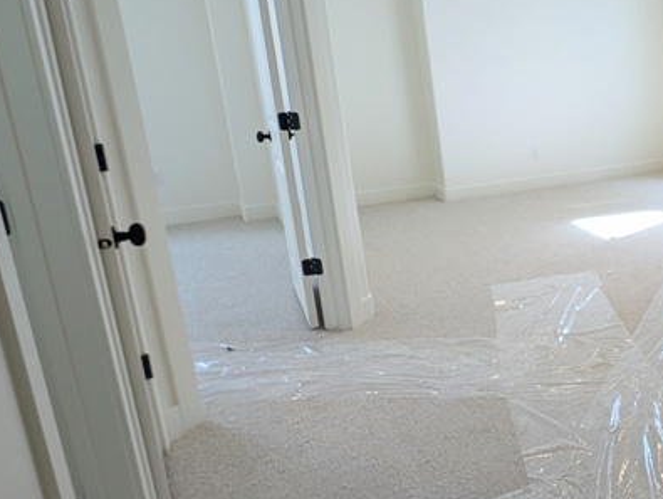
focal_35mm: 31
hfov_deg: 39.3
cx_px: 819
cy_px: 176
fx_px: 594
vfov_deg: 45.0
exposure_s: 1/120
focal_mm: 2.23
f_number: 1.95
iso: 70
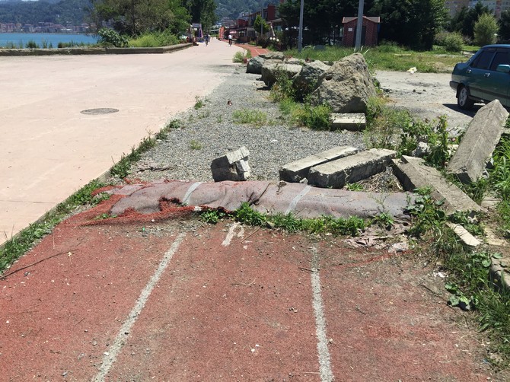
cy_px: 191
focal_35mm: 29
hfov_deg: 61.7
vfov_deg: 48.2
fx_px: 427
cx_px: 255
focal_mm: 4.15
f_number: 2.2
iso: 32
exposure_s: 1/2475
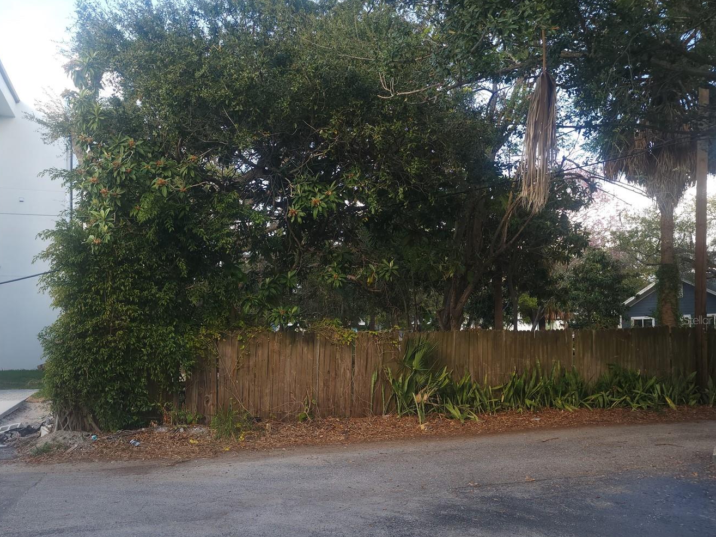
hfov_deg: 63.1
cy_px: 320
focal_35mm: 28
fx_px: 579
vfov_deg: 49.5
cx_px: 299
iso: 20
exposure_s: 1/120
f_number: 1.8
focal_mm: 6.4
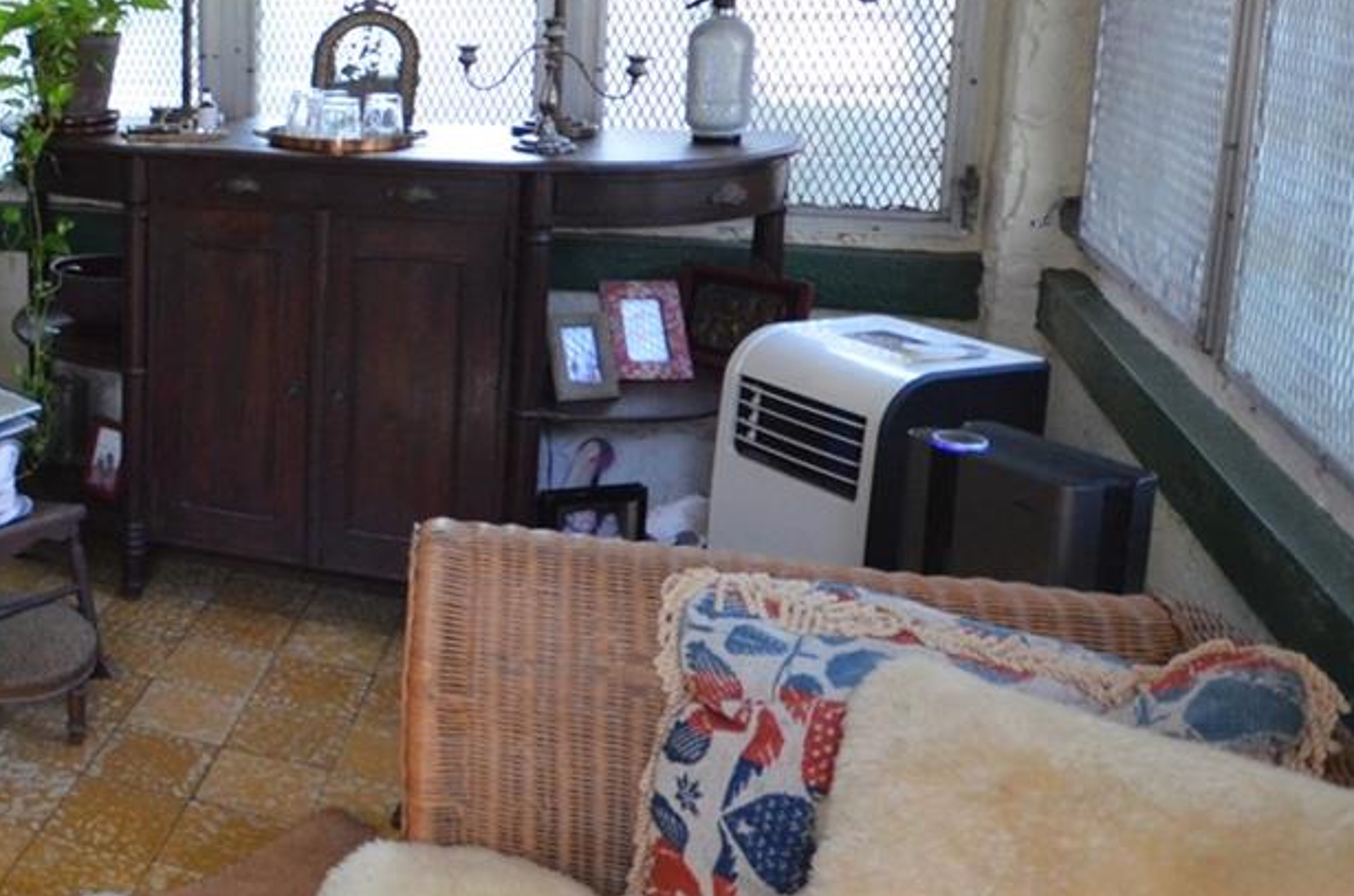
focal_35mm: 39
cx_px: -167
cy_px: 199
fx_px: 1463
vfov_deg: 33.2
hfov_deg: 39.6
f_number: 4
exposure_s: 1/100
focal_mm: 10
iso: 1600
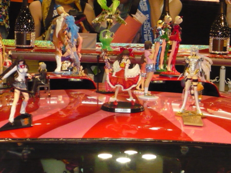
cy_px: 86
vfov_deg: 9.3
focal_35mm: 160
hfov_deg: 12.3
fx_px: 1068
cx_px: 116
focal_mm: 16.5
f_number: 5.1
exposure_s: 1/60
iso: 800
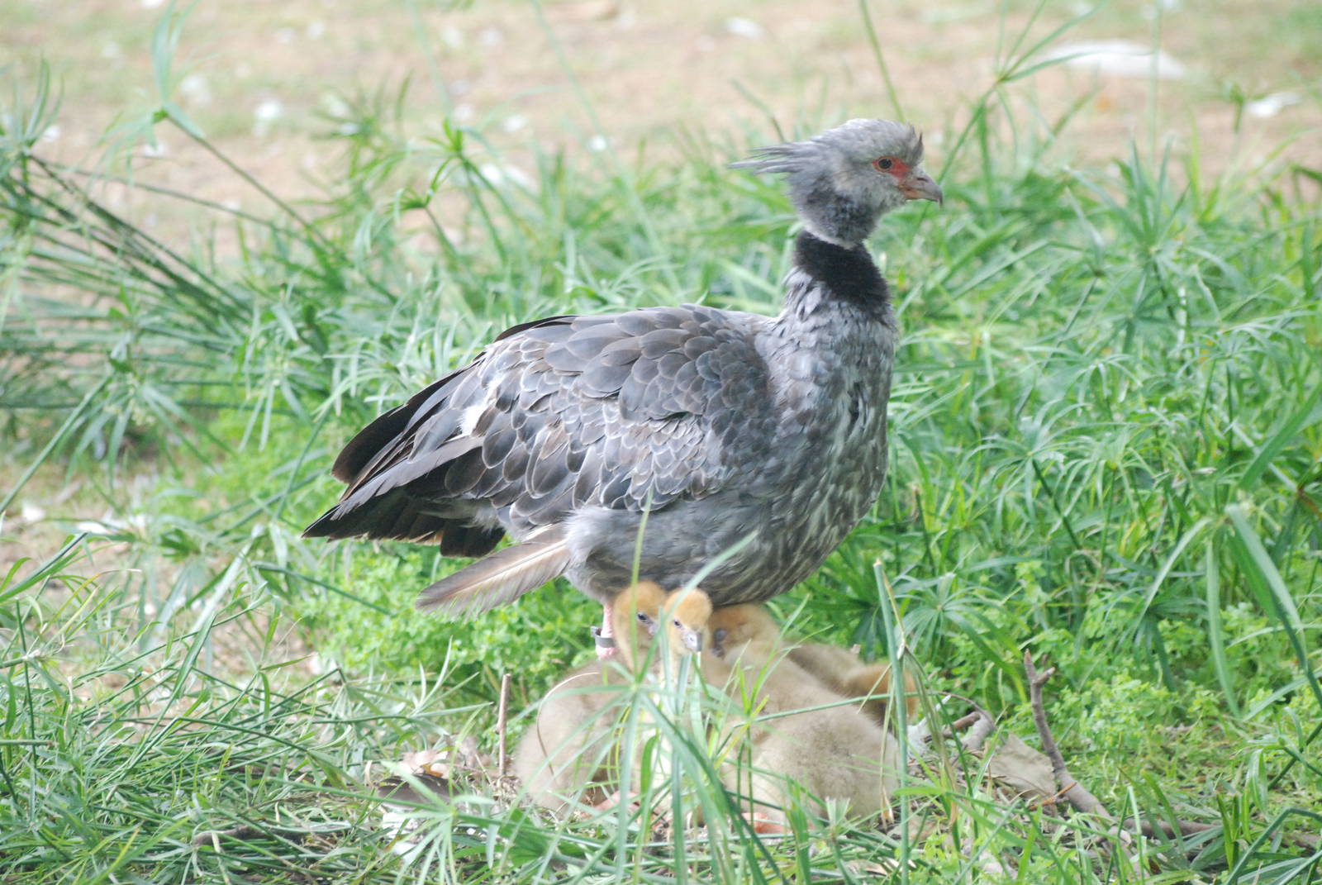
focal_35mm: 255
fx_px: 9375
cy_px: 442
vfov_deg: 5.4
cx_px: 661
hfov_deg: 8.1
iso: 1600
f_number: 5
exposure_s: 1/160
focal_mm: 170
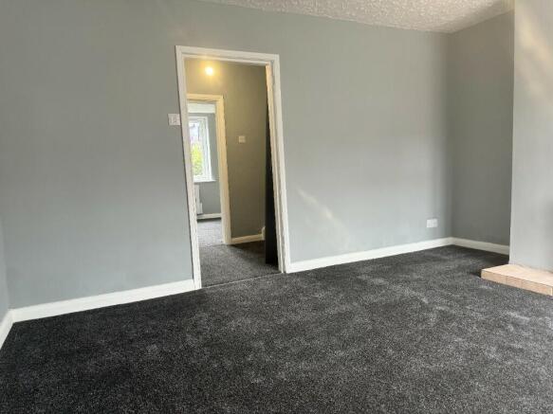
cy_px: 207
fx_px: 383
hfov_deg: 71.6
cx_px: 276
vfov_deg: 56.8
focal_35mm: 24
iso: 200
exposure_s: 1/91
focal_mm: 6.76
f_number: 1.78
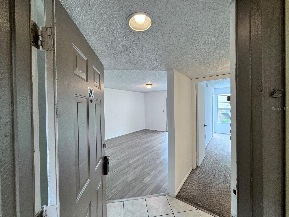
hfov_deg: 102.1
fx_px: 117
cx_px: 144
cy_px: 108
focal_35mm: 14
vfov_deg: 85.7
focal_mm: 2.22
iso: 160
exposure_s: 1/120
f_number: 2.2
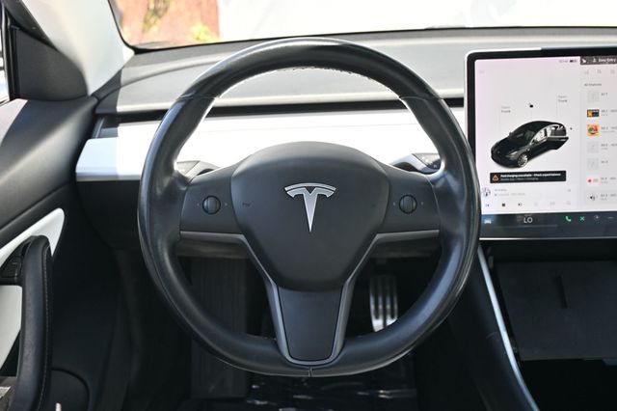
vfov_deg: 32.4
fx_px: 707
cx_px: 308
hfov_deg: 47.2
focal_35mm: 41
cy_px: 206
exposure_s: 1/200
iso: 400
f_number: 4.5
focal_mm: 27.5
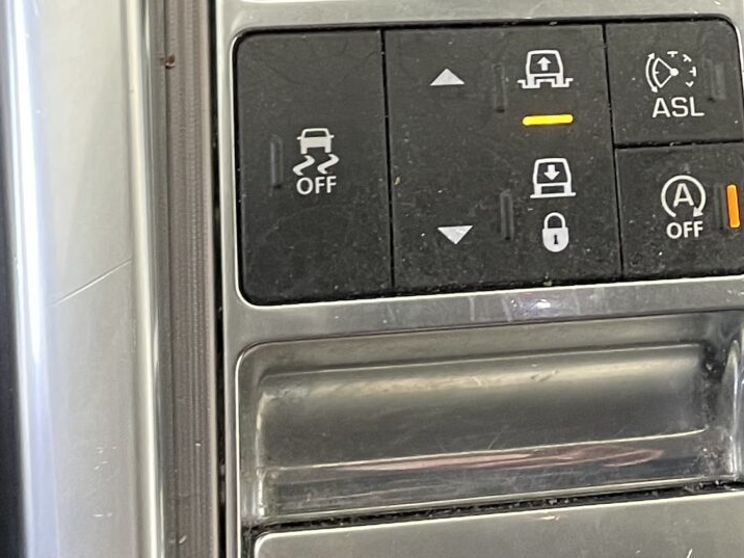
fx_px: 1999
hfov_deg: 20.2
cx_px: 793
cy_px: 8
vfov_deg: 15.6
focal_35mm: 93
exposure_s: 1/50
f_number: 1.6
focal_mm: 4.2
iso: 200
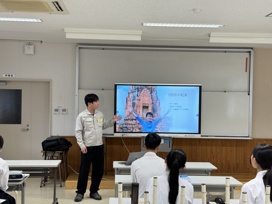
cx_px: 136
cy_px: 102
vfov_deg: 30.3
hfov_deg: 39.7
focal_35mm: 48
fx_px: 377
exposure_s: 1/60
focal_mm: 6.76
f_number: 1.78
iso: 50
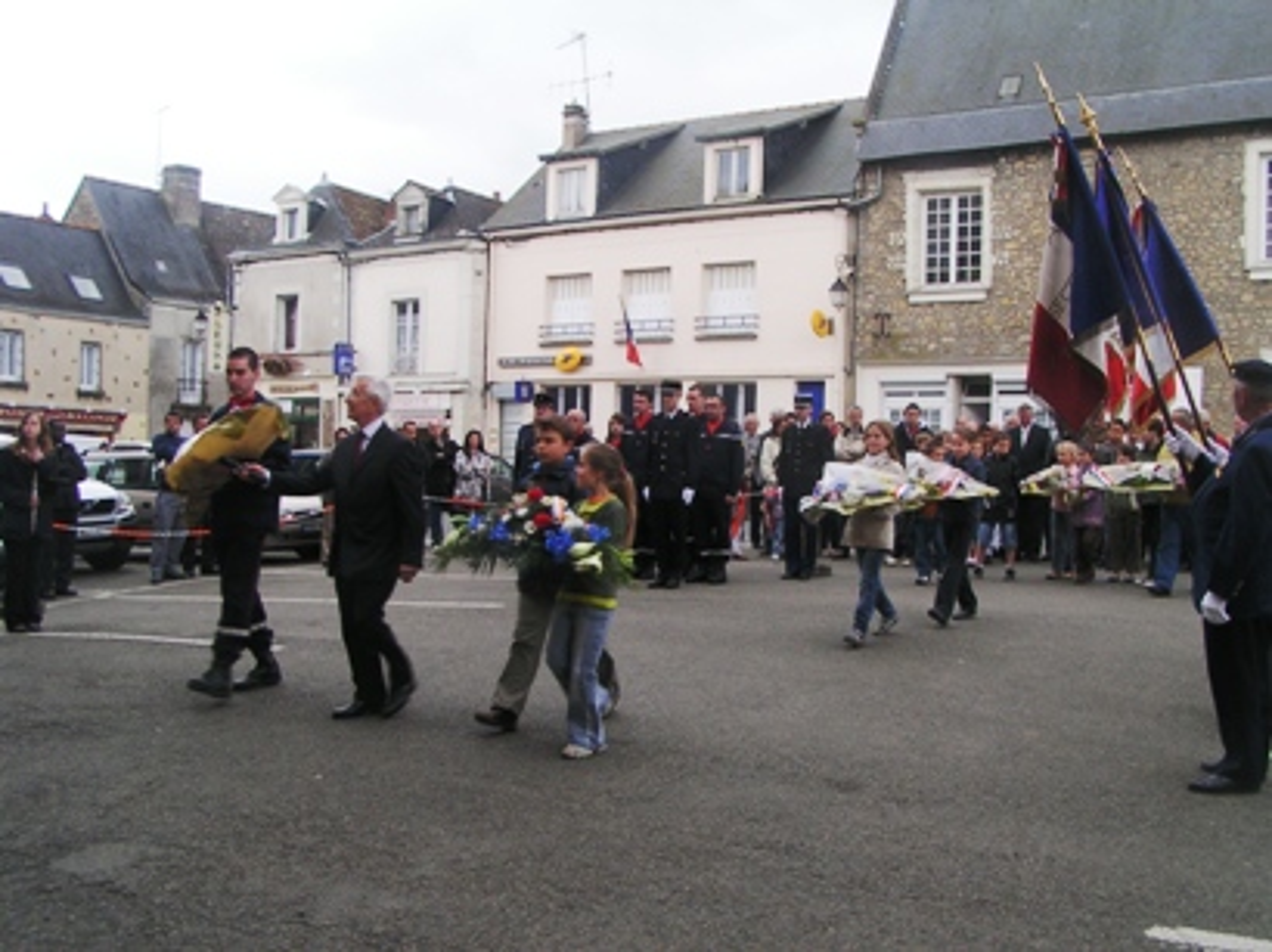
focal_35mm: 38
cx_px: 636
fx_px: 1396
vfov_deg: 37.7
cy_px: 476
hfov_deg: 49.0
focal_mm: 5.8
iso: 50
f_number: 5.6
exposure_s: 1/80
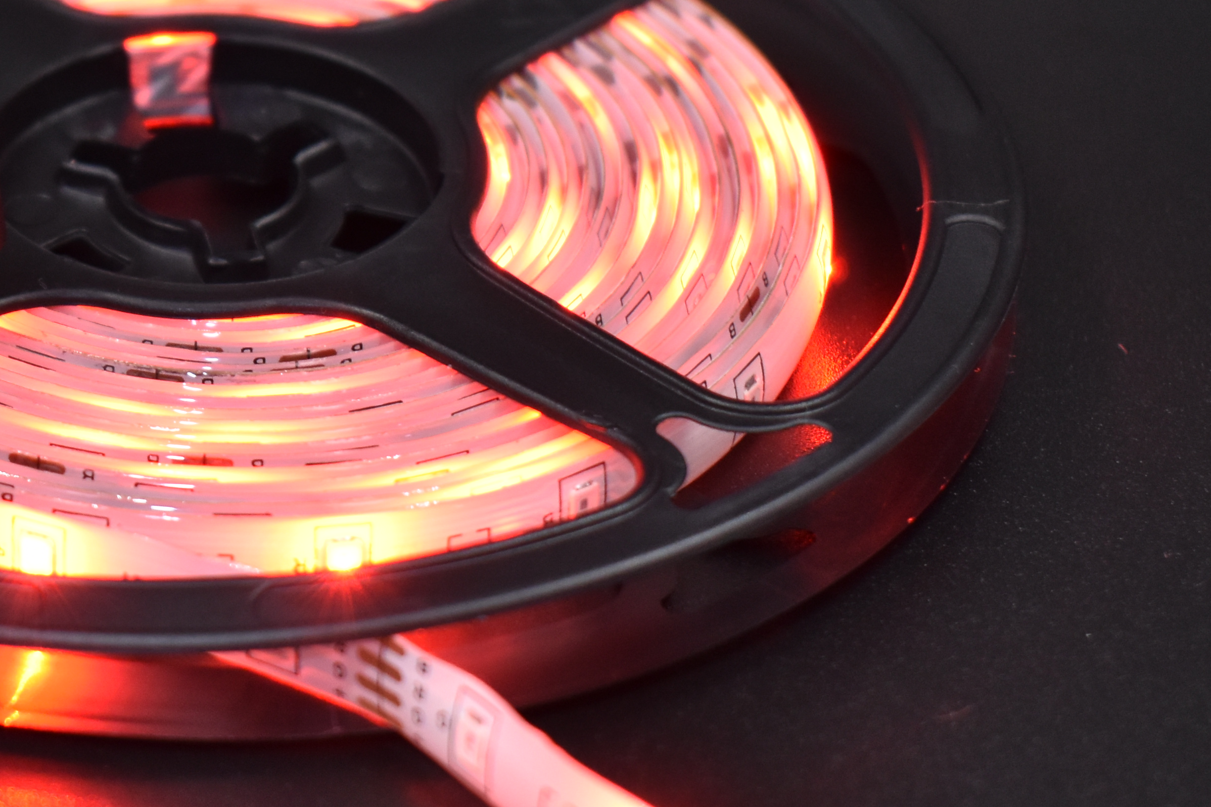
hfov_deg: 16.1
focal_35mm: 125
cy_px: 222
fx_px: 4205
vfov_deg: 10.9
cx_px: 22
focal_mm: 34
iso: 800
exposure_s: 1/30
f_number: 4.5
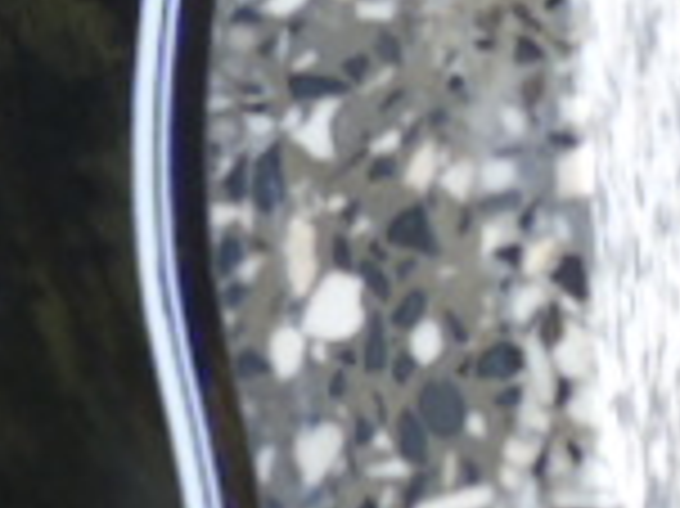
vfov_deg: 1.7
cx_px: -689
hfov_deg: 2.2
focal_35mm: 898
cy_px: 369
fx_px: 17626
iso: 400
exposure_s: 1/60
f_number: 4.7
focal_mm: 38
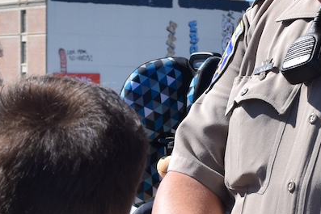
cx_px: 203
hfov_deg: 15.4
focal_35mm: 133
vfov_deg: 10.2
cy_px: 247
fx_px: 1186
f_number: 7.1
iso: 400
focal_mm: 22
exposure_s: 1/2000
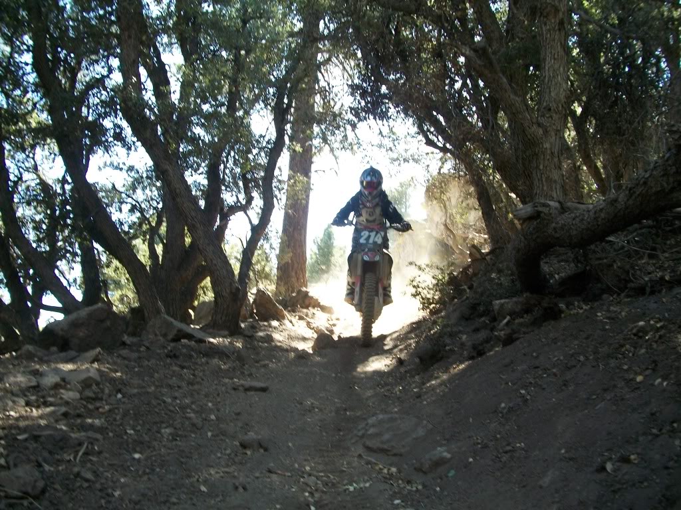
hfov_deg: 56.8
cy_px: 255
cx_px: 340
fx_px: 630
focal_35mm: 32
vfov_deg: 44.2
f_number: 2.9
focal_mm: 5.7
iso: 80
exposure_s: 1/100
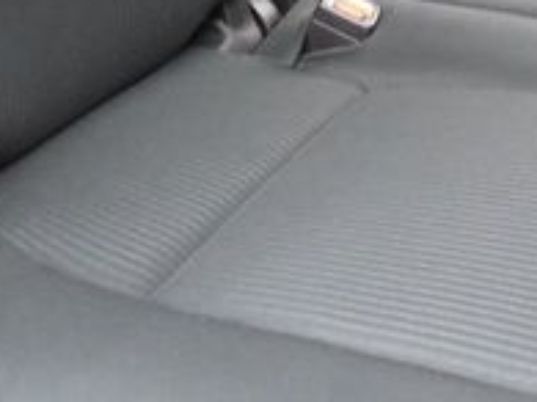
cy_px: -237
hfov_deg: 23.3
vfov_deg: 16.1
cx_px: 465
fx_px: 1271
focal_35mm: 82
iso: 400
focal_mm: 4.5
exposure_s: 1/10
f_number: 3.3
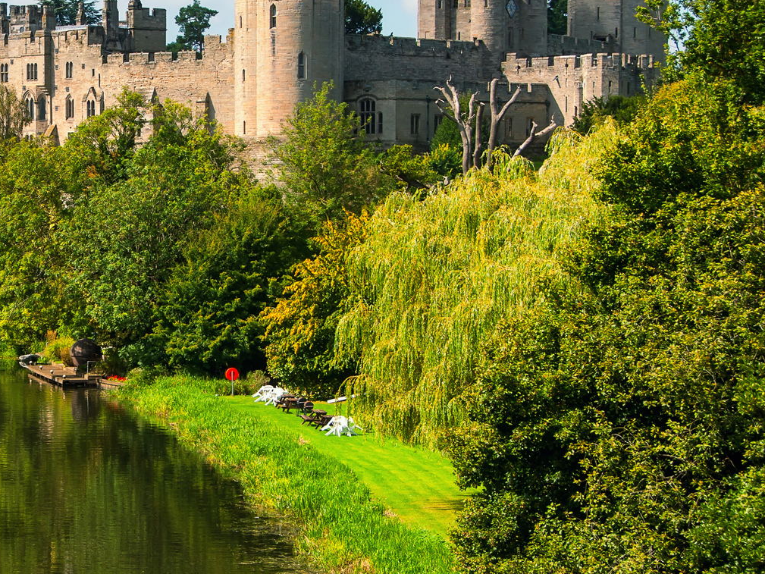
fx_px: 3028
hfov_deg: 14.2
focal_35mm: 137
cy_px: 265
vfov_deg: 10.8
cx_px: 67
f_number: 9
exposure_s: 1/320
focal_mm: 48
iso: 100
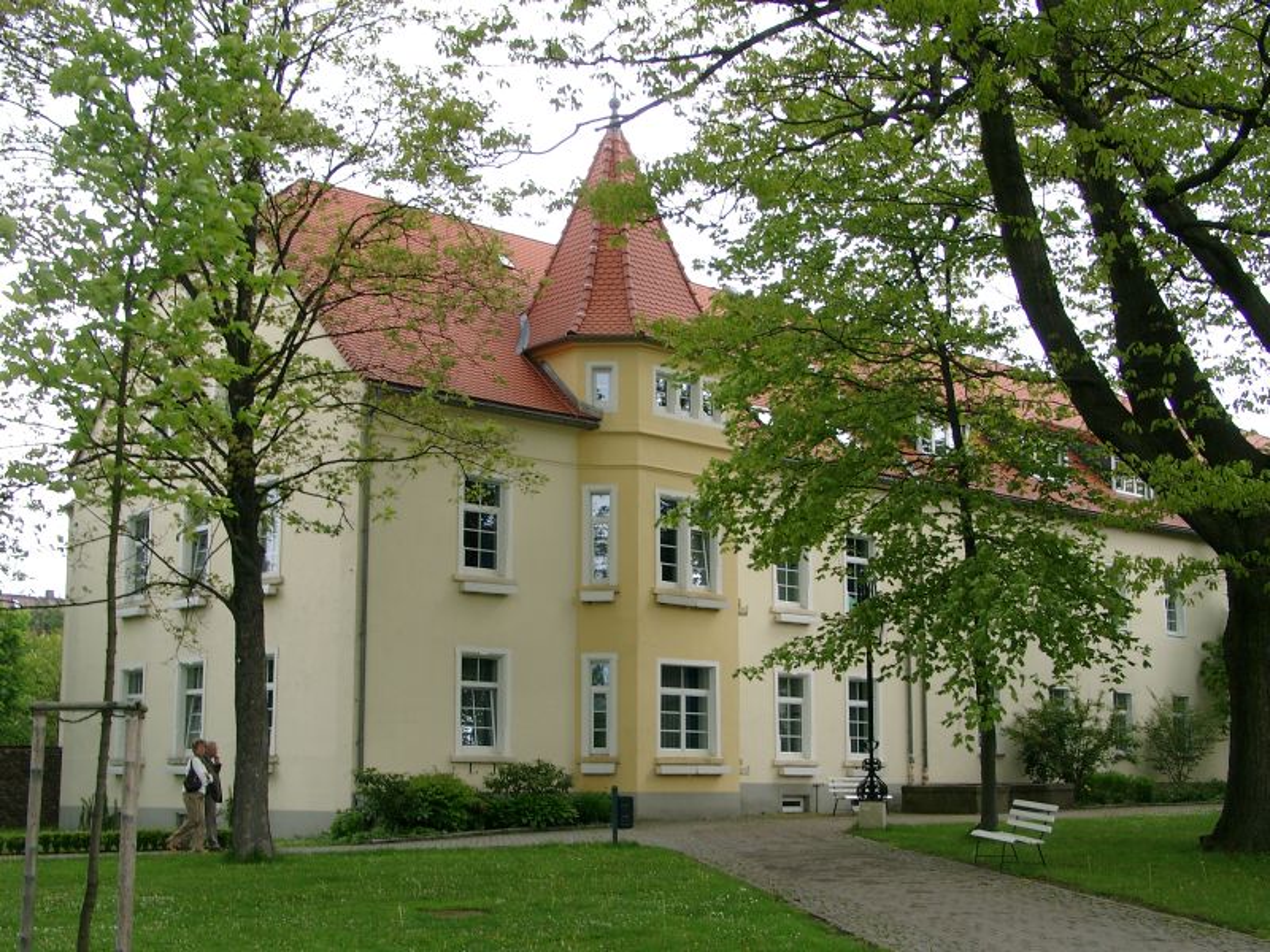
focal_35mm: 47
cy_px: 476
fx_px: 1724
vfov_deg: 30.9
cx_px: 635
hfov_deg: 40.4
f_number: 4
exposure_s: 1/96.4
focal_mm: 9.82
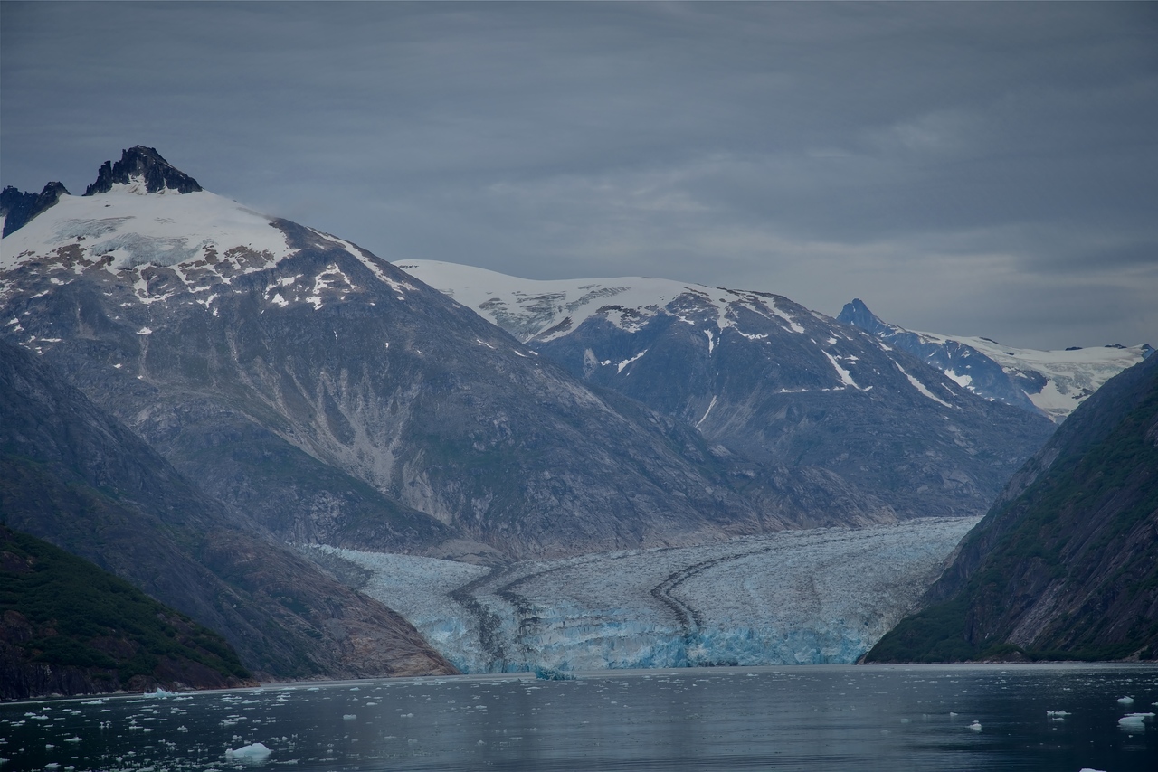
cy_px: 386
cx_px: 579
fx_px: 3861
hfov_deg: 17.1
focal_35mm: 120
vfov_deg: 11.4
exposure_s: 1/320
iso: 100
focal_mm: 120
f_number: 9
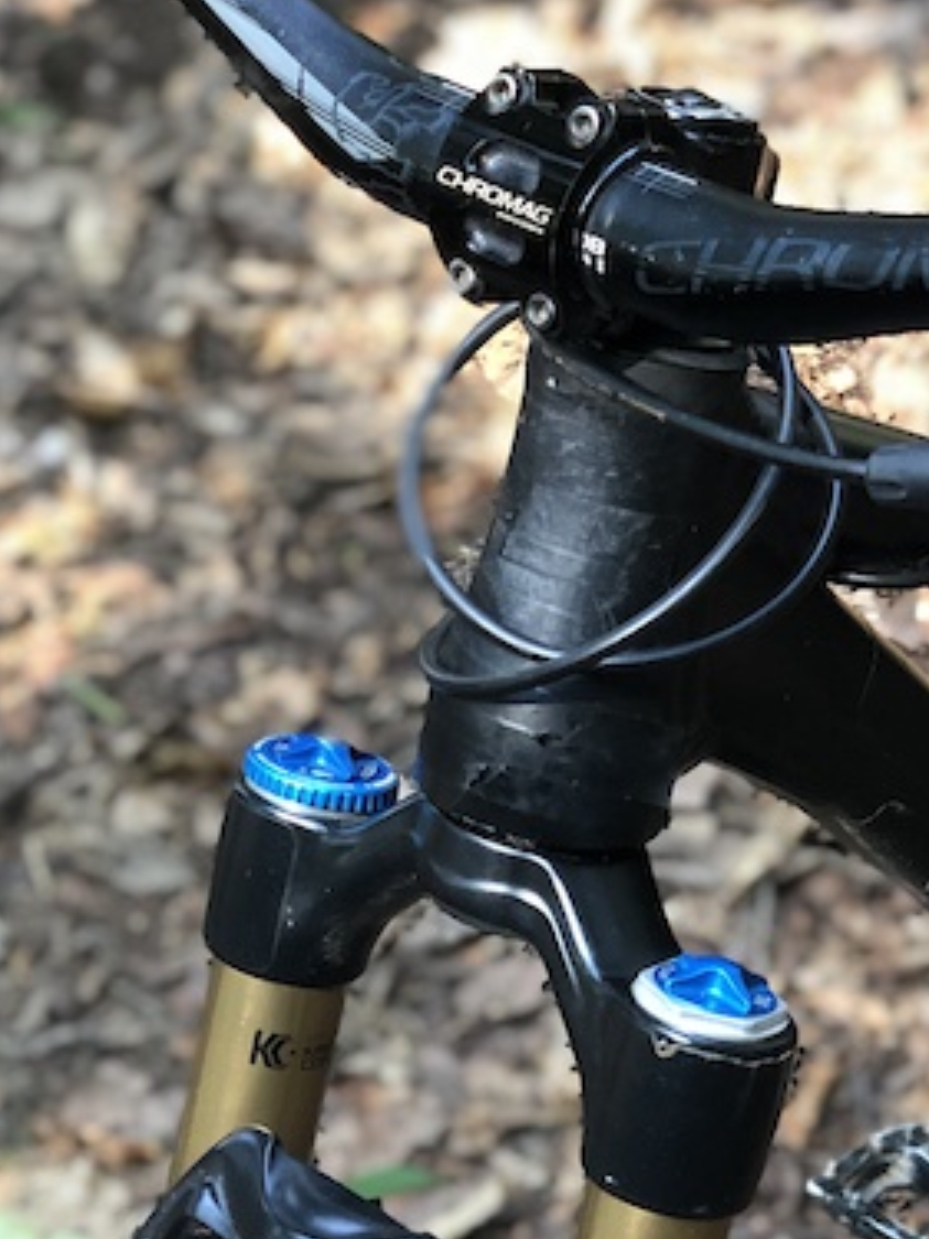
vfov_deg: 17.5
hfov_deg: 13.3
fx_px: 3974
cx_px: 707
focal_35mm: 111
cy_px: 1070
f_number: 2.4
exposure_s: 1/60
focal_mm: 6
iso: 100
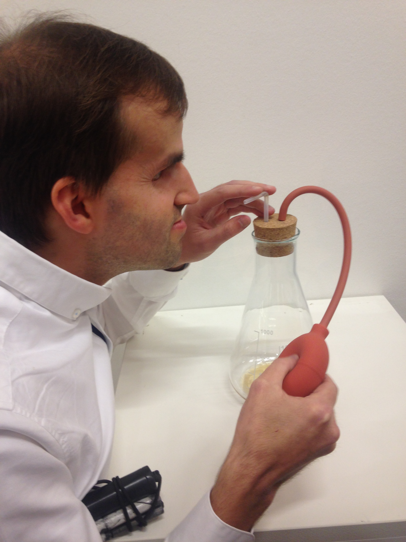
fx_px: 516
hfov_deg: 42.9
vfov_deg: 55.4
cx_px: 203
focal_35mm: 33
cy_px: 271
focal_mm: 4.12
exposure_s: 1/20
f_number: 2.4
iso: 64
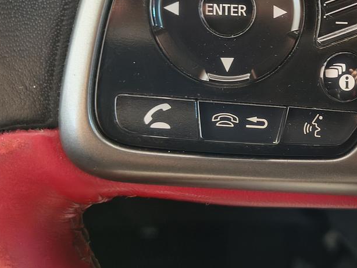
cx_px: 317
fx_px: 516
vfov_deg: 28.5
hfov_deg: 36.0
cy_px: 56
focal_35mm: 50
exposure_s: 1/30
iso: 1417
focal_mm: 5.56
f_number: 1.8
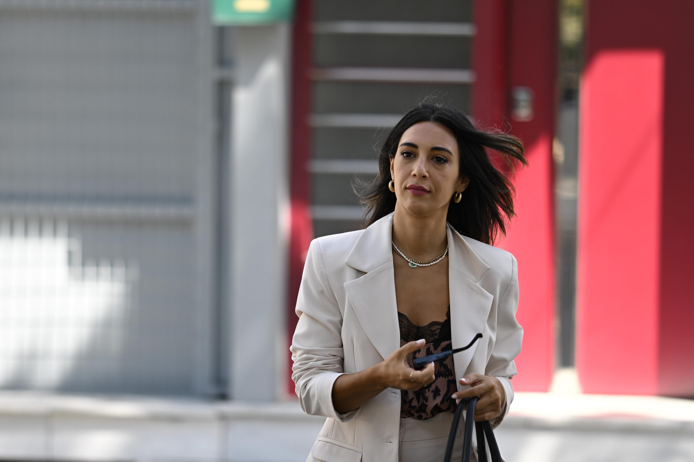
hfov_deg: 10.2
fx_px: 3893
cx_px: 347
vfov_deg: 6.8
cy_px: 231
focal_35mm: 202
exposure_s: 1/500
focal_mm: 135
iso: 64
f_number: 1.8
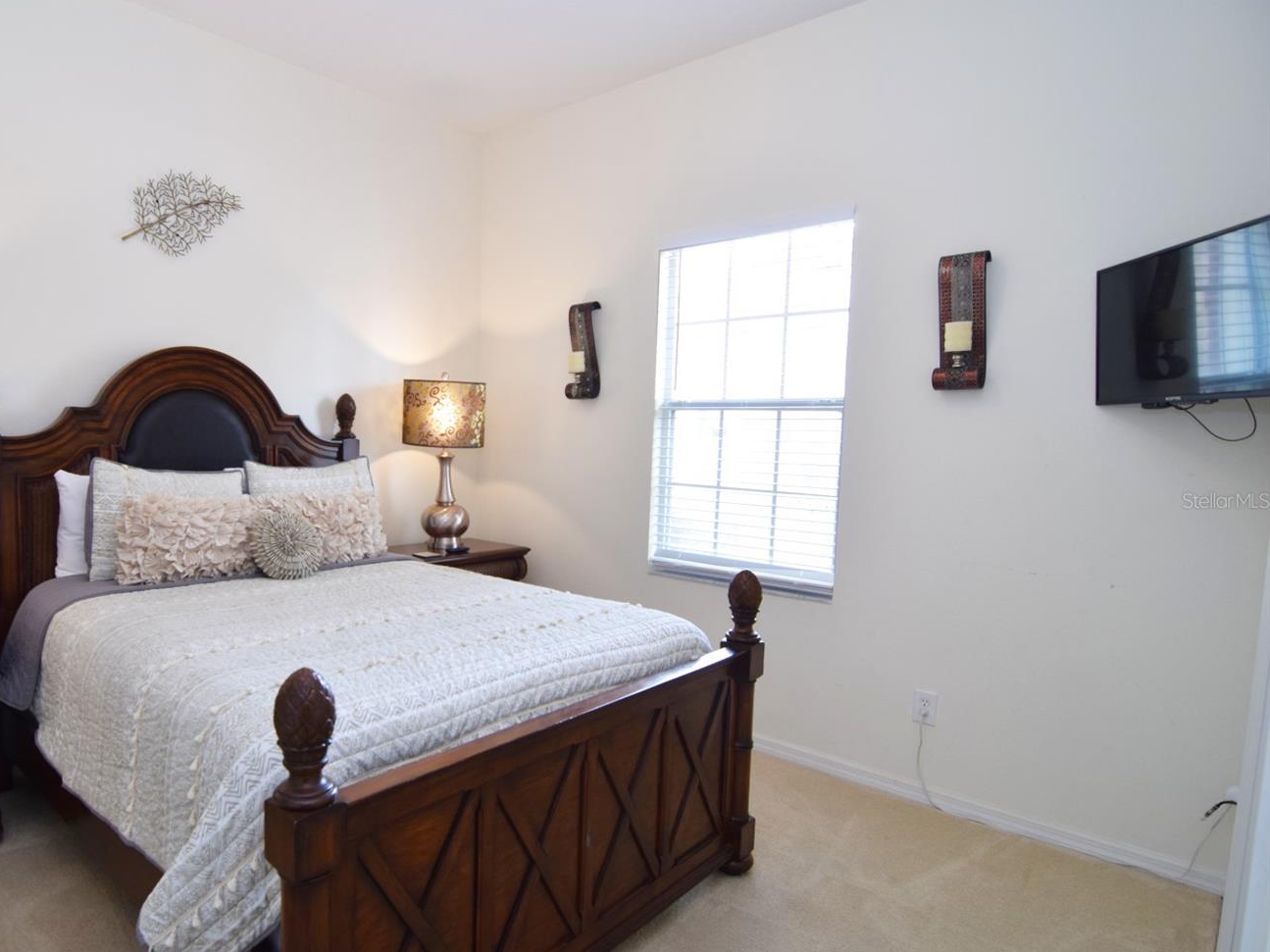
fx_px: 719
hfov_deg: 81.6
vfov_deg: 67.0
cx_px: 489
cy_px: 500
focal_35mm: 20
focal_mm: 11
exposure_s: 1/60
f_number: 4
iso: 450
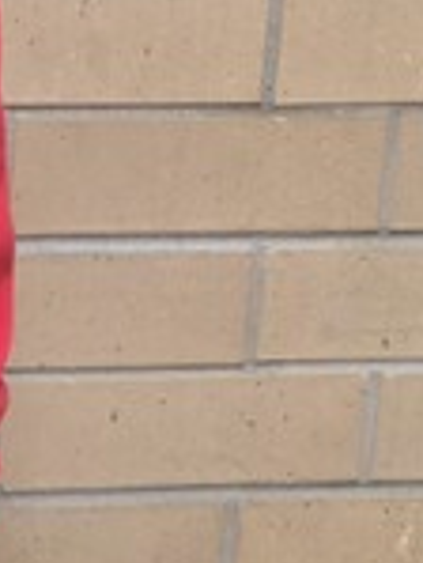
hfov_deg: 8.8
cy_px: 110
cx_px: -468
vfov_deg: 12.4
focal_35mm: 158
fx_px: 2571
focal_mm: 6.3
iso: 500
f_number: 1.7
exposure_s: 1/120
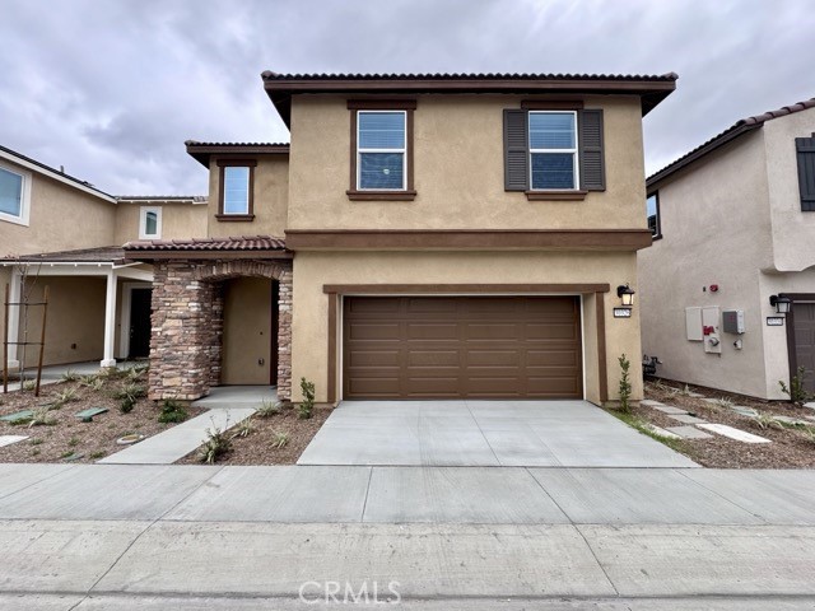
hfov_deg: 102.1
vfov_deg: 85.7
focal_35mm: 14
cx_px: 408
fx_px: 330
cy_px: 306
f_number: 2.2
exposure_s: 1/401
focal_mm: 2.22
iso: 40
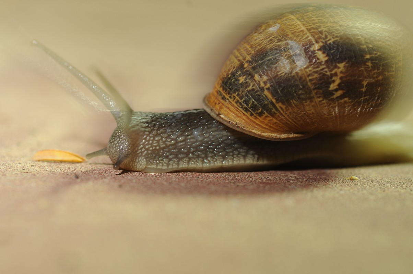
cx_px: 206
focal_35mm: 90
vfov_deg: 15.2
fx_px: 1031
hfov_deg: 22.6
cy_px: 137
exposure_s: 4
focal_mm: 60
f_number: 7.1
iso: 200
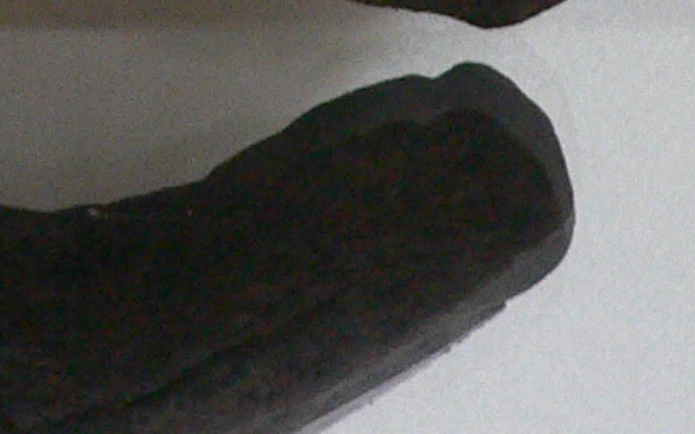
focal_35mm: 150
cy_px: -533
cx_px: -78
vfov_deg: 8.2
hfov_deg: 13.6
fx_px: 2841
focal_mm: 4.6
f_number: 2.8
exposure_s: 1/40
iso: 200
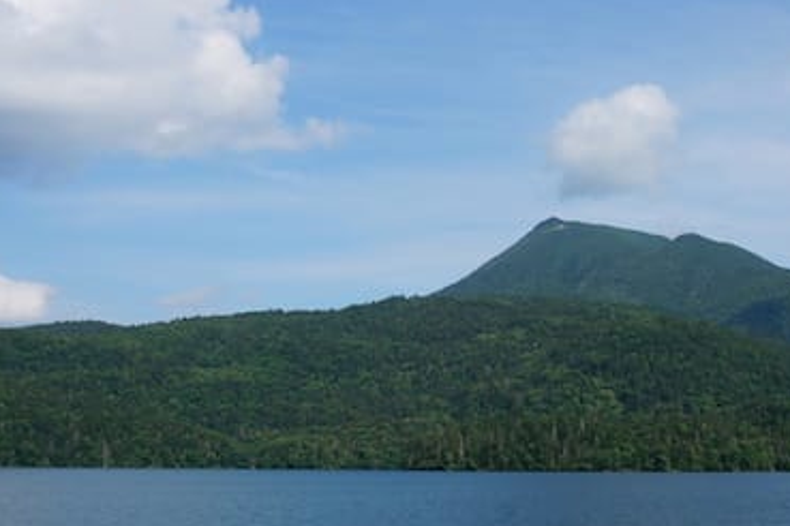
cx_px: 546
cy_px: 342
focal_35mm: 52
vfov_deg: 25.9
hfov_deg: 37.6
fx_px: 1141
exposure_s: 1/125
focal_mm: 16
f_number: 13
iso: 100
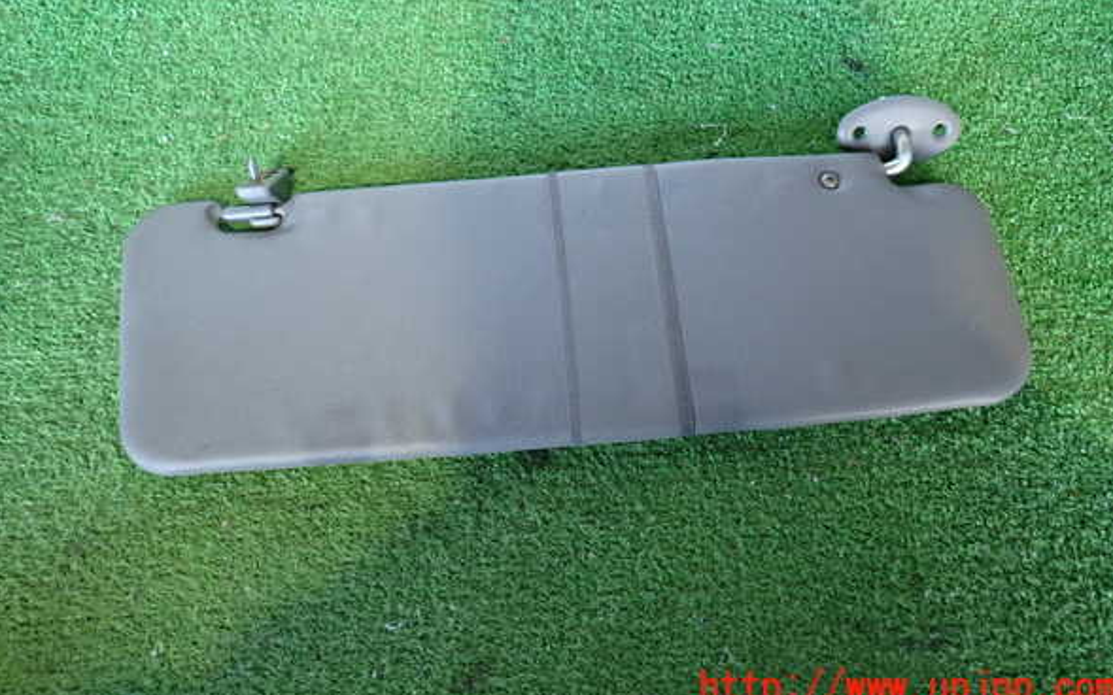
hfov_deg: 68.4
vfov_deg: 45.8
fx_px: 819
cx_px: 559
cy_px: 287
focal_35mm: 27
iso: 250
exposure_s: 1/30
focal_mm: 4.5
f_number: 2
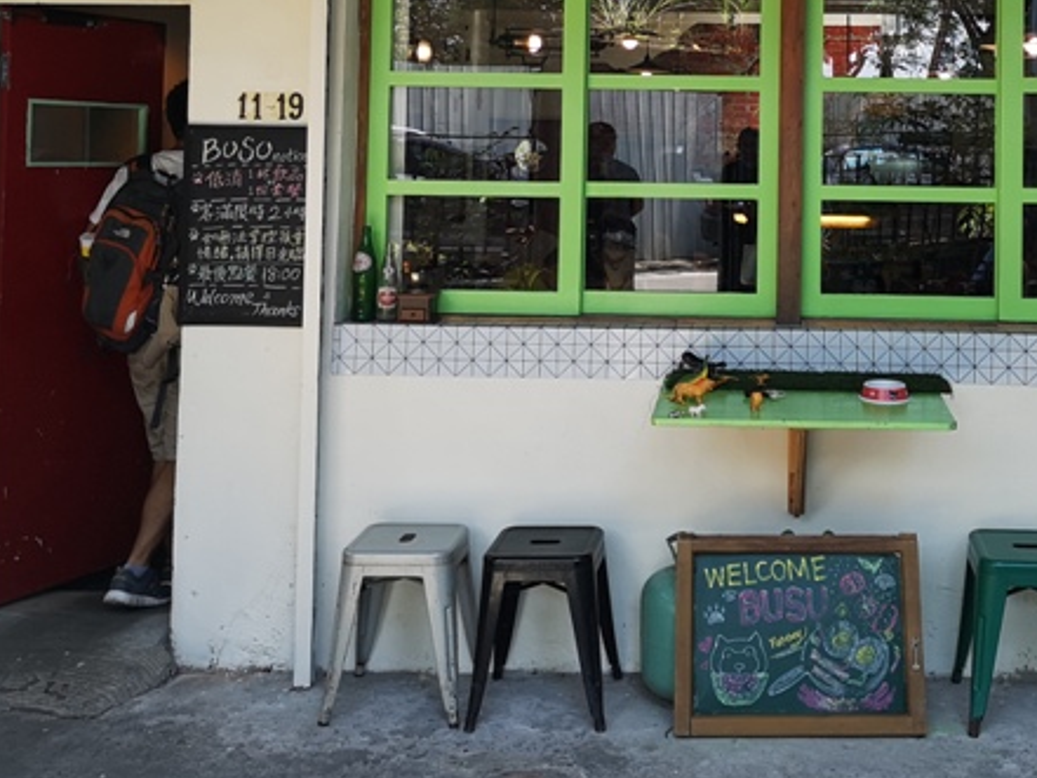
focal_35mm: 49
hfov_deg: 38.2
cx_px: 731
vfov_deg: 28.7
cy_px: 101
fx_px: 1468
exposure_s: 1/183
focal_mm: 3.95
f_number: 1.8
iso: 50
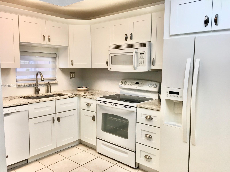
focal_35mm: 29
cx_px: 115
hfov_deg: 61.7
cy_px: 86
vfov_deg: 48.2
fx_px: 193
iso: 32
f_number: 2.2
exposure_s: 1/30
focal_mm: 4.15
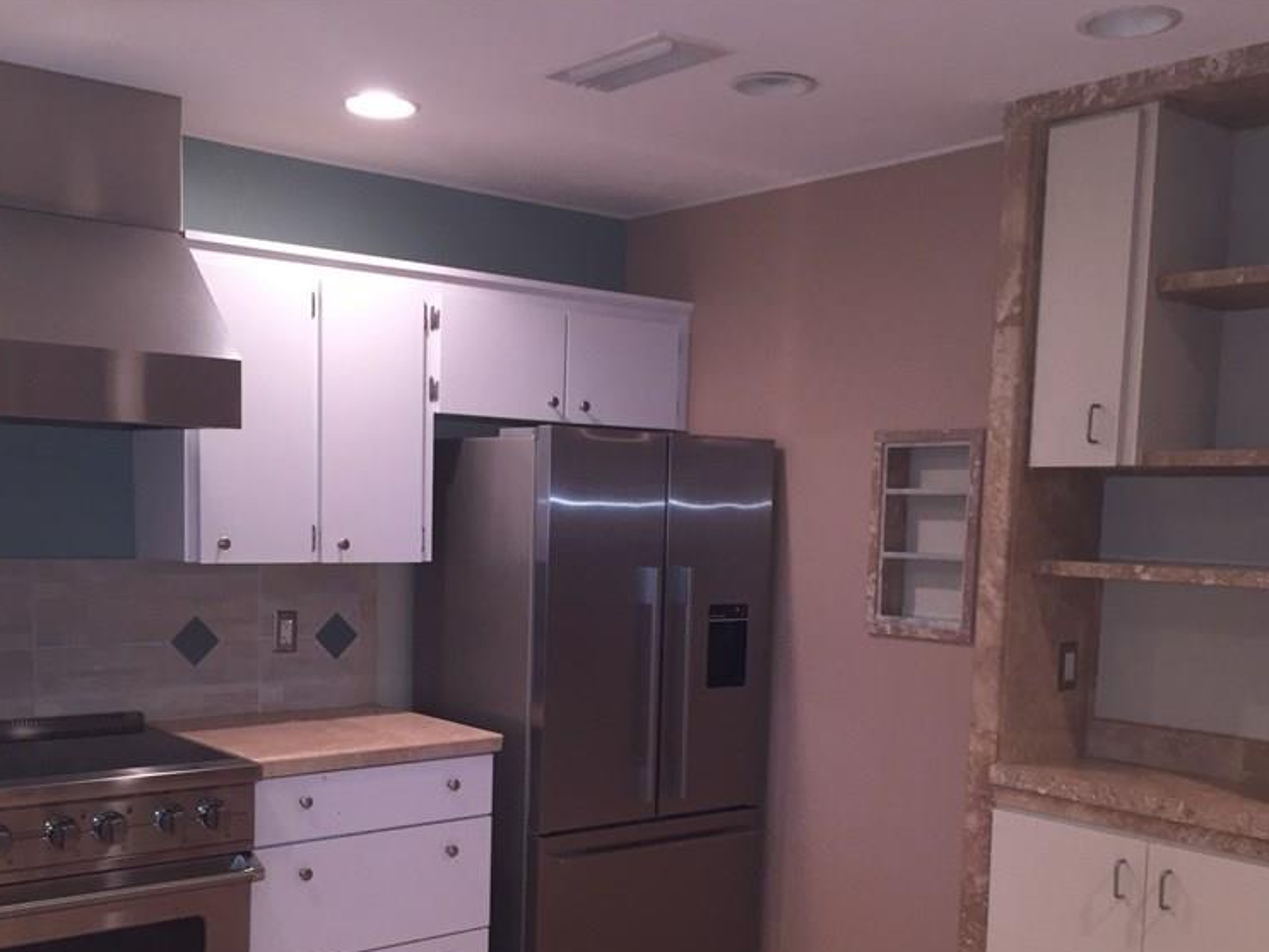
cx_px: 614
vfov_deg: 35.6
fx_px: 1467
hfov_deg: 46.8
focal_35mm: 40
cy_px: 648
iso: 100
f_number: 2.2
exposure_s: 1/20
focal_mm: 4.15
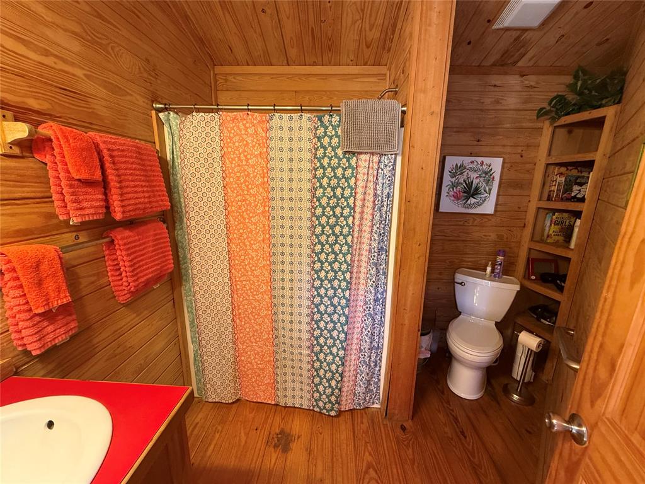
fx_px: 261
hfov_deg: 102.1
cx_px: 322
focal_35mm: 14
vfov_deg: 85.7
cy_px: 242
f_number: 2.2
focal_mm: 2.22
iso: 320
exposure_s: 1/60
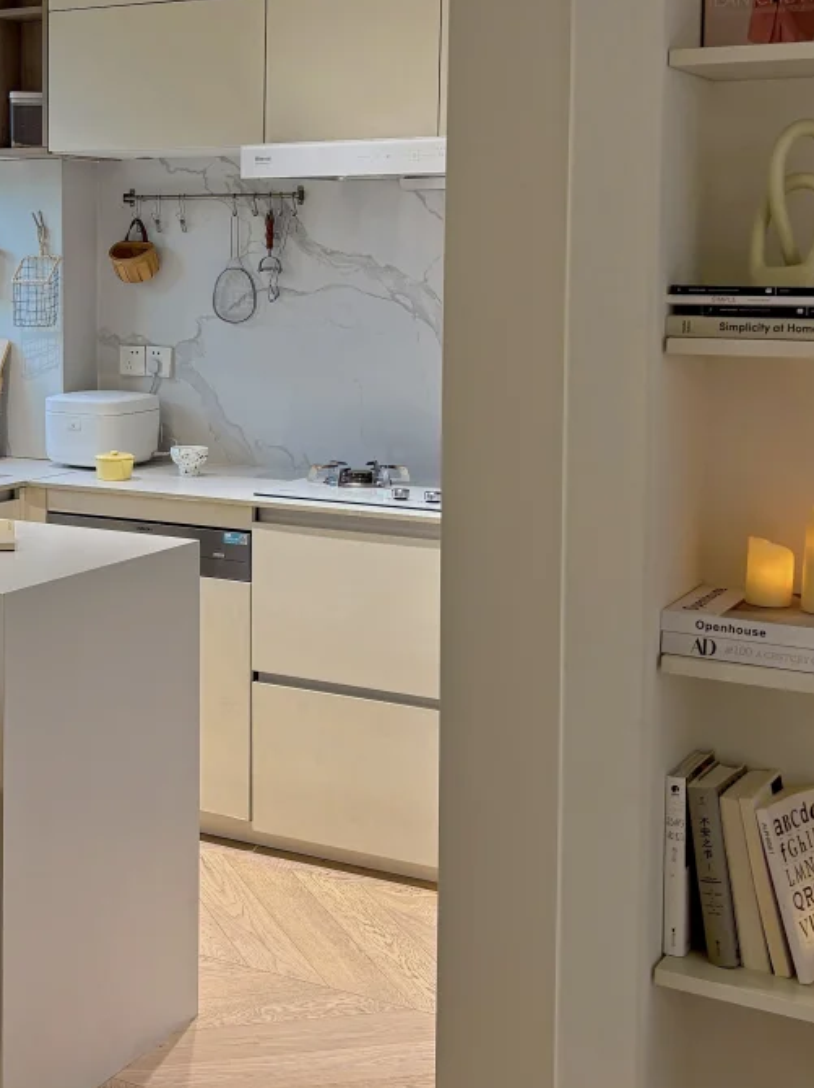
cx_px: 97
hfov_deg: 25.4
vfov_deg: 34.0
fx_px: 1757
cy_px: 345
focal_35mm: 56
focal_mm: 5.96
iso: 100
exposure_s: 1/100
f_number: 1.6
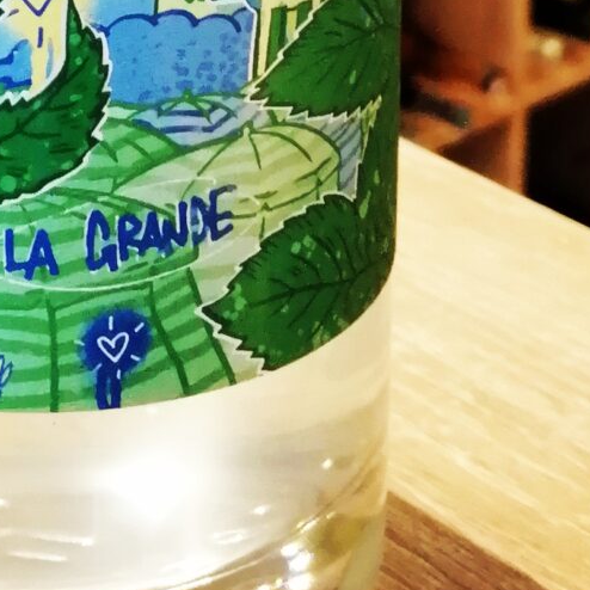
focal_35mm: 119
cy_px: -596
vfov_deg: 12.8
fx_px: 2295
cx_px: 61
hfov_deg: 14.5
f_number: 1.8
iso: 160
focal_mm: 3.62
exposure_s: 1/33.3
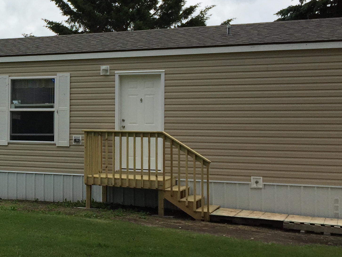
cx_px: -7
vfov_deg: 22.5
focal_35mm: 65
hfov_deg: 27.9
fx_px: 642
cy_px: 90
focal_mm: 4.15
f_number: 2.2
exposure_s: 1/4950
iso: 32
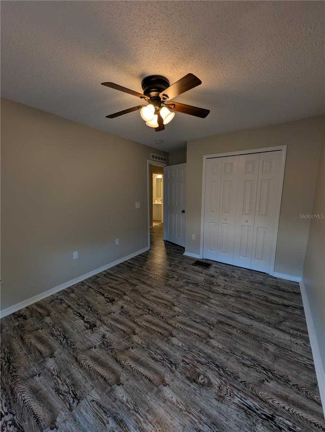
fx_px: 150
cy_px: 216
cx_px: 162
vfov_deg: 110.5
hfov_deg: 94.6
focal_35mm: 12
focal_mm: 2.02
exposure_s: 1/131
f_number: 1.7
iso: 46
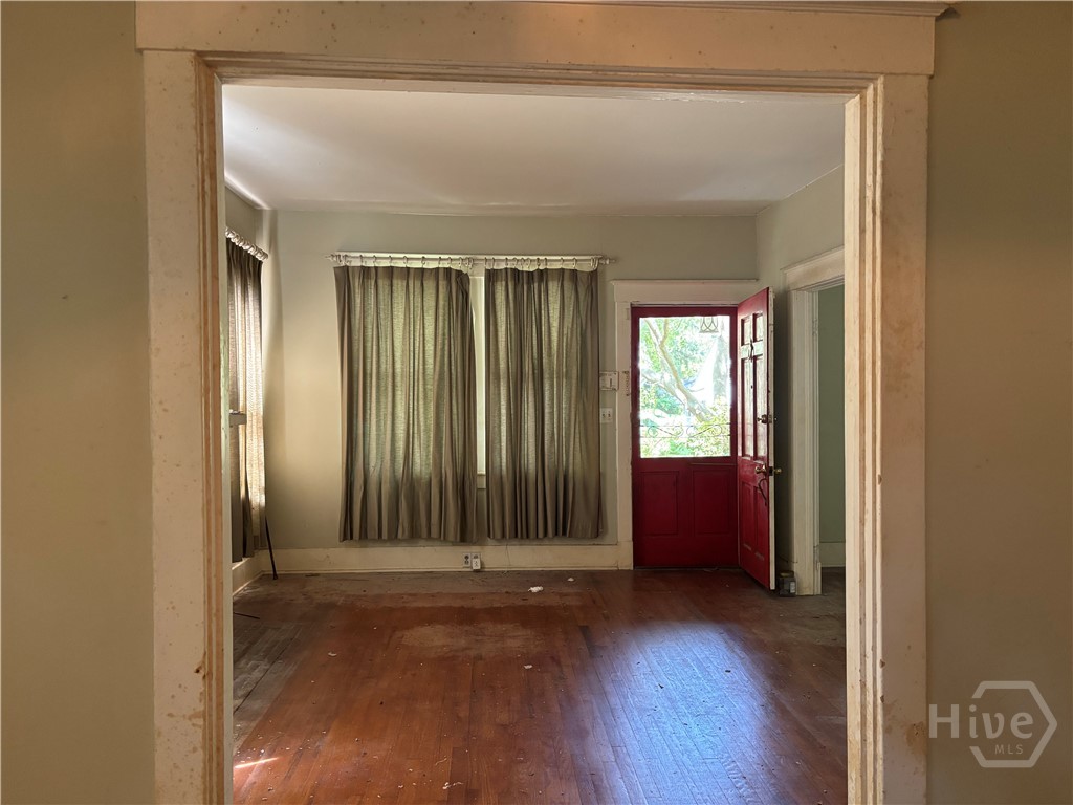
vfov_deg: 53.1
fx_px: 806
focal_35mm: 26
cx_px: 536
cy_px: 402
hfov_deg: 67.3
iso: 400
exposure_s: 1/40
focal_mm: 5.96
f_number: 1.6
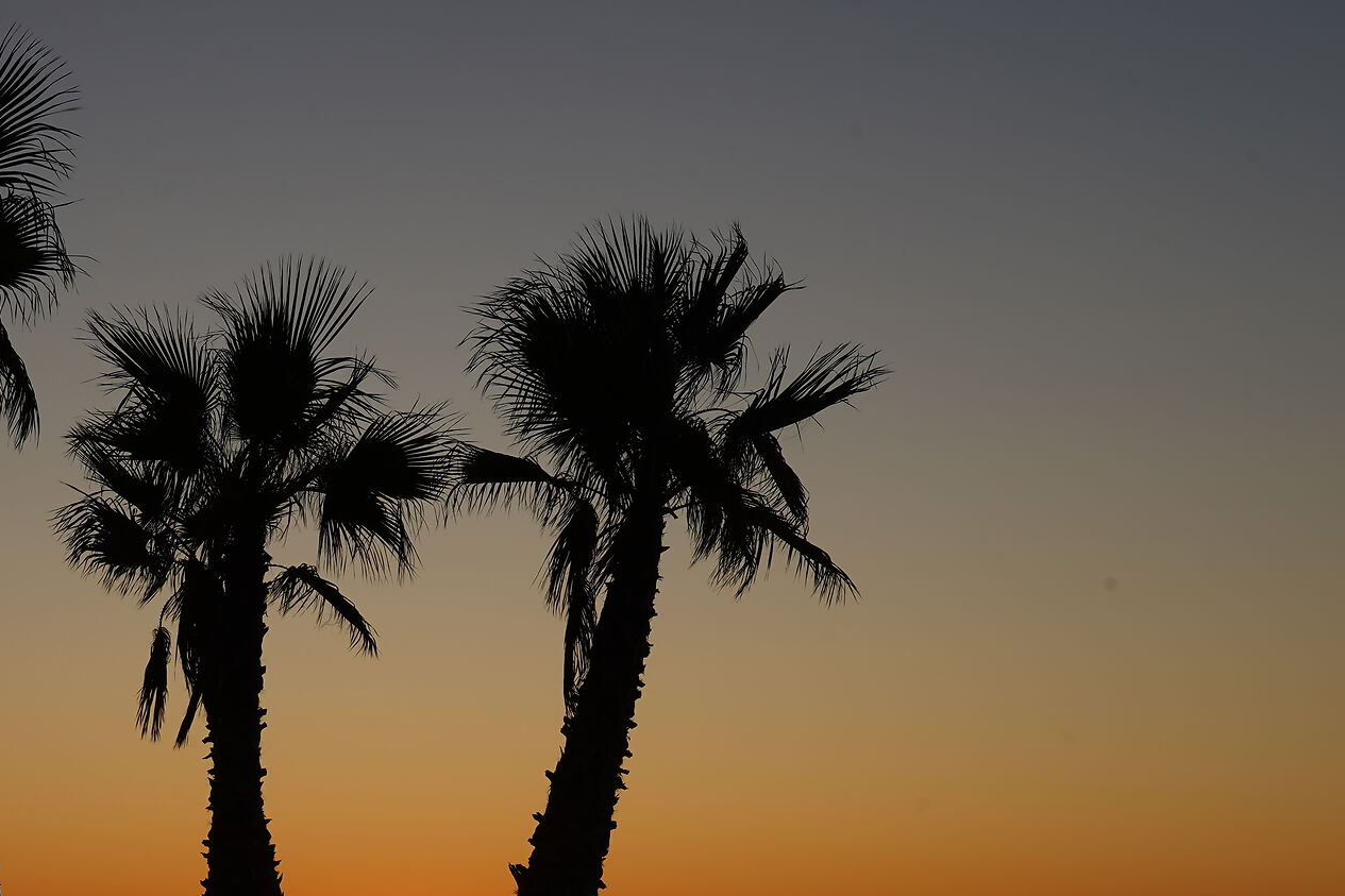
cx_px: 316
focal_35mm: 93
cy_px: 690
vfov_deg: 14.6
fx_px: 3474
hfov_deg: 21.7
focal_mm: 49
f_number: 16
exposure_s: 1/40
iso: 50
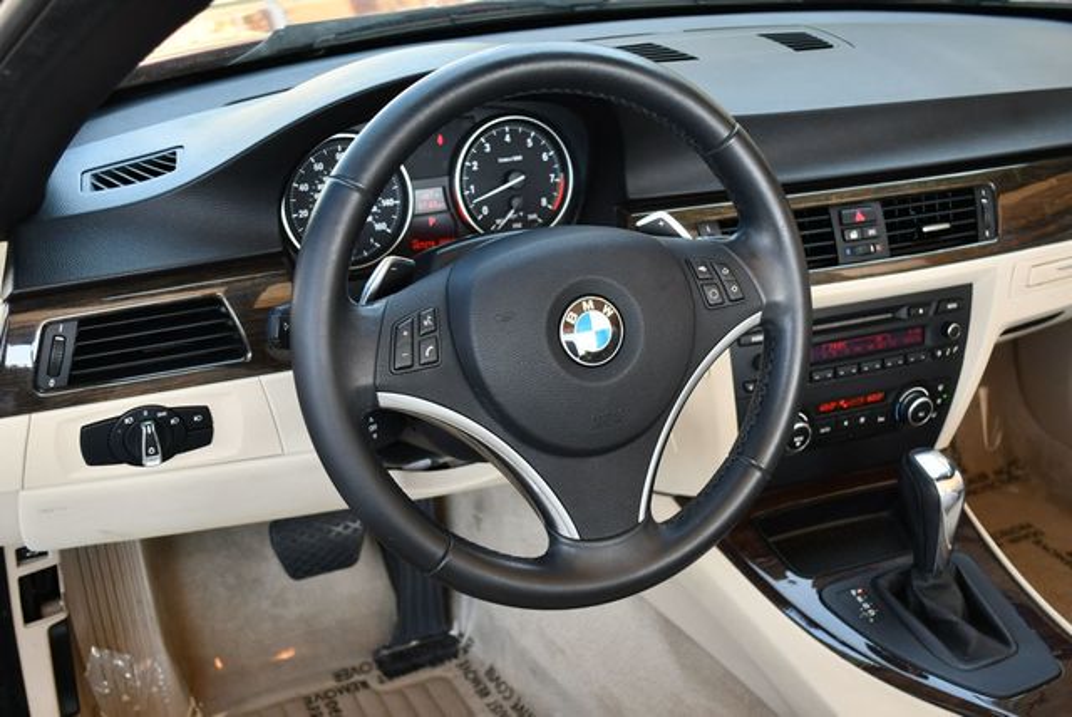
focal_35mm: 44
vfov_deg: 30.6
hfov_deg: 44.5
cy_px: 358
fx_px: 1311
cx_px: 536
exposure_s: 1/250
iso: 450
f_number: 3.8
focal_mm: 22
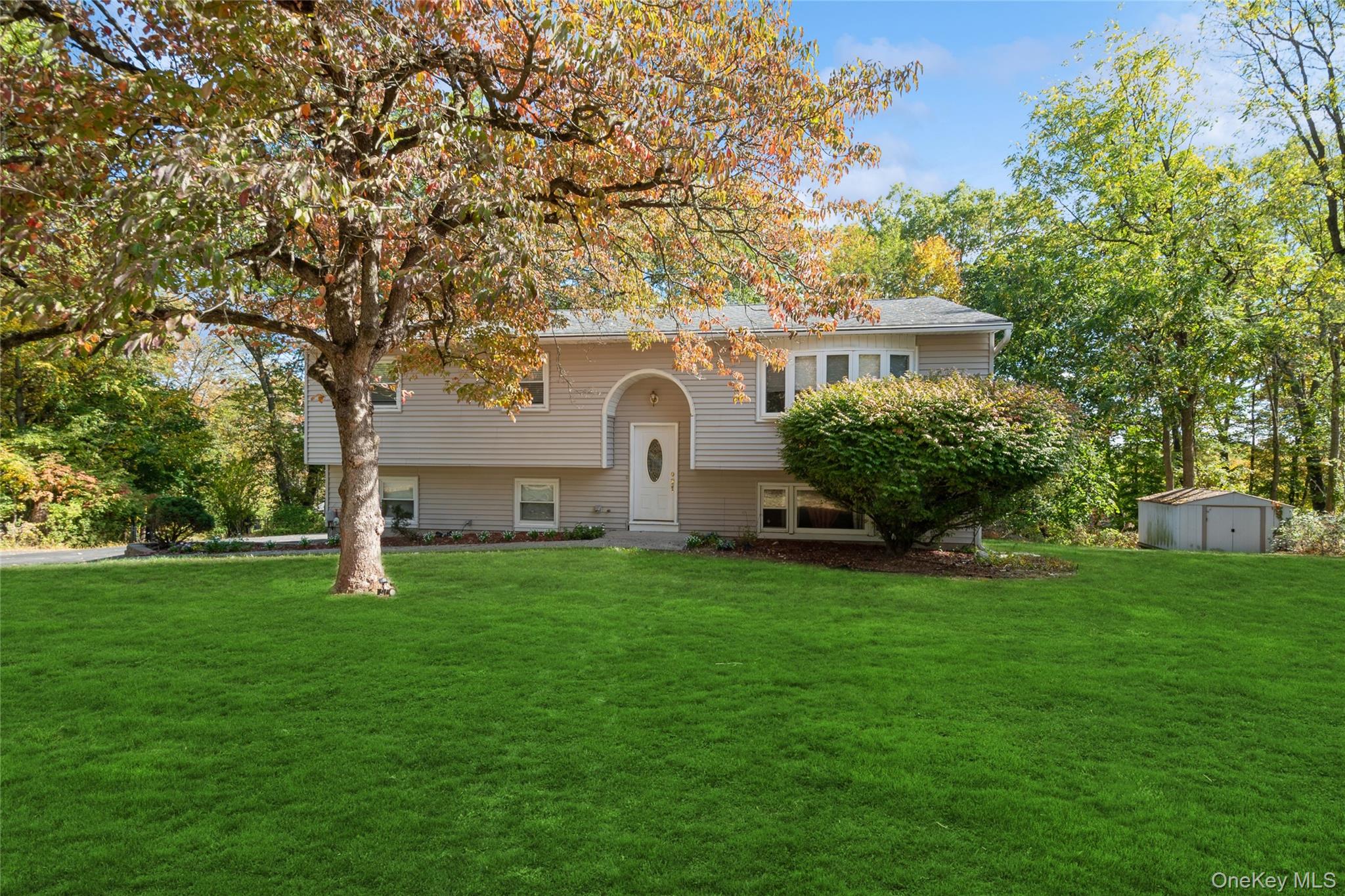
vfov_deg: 77.3
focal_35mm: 15
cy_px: 448
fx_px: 560
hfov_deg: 100.4
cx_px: 672
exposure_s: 1/25
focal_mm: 10
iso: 100
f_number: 11
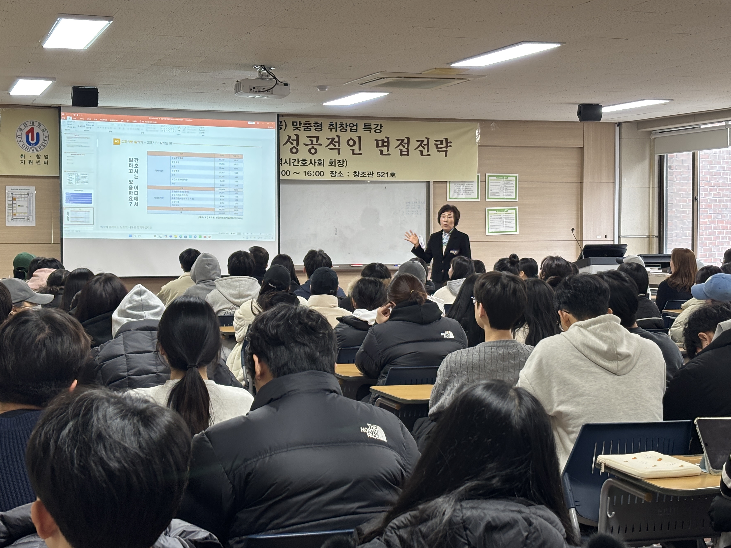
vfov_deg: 24.8
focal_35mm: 59
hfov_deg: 32.7
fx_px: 1246
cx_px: 353
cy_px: 269
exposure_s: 1/60
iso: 125
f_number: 1.6
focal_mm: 5.96
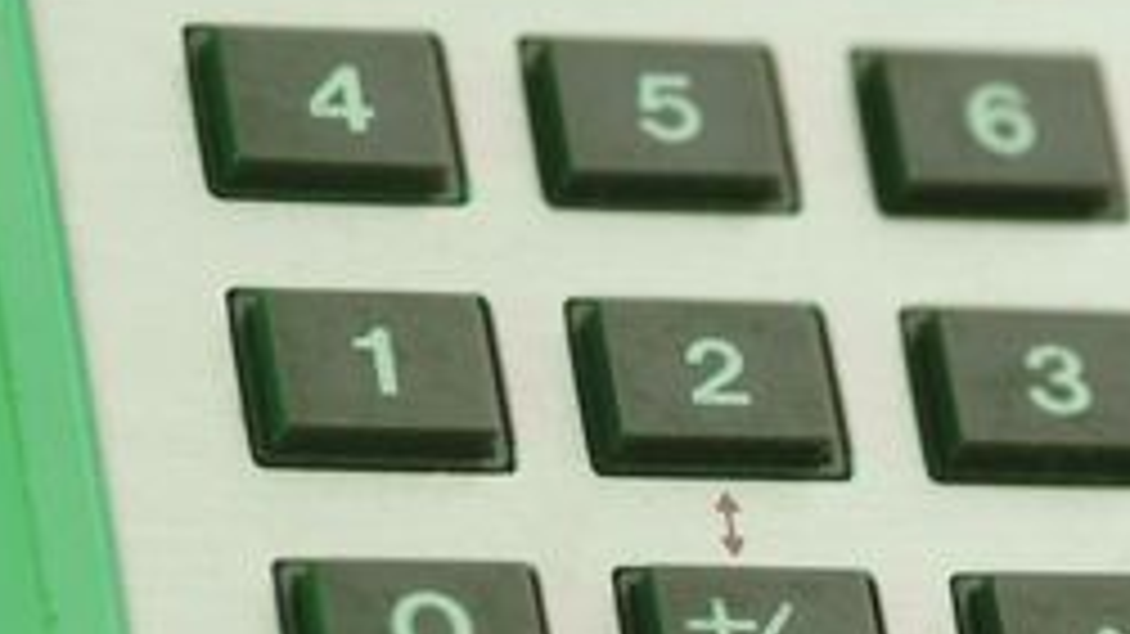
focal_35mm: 395
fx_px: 11839
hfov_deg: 5.5
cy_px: 479
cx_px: -32
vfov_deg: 3.1
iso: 100
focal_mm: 105
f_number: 5.6
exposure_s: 1/45
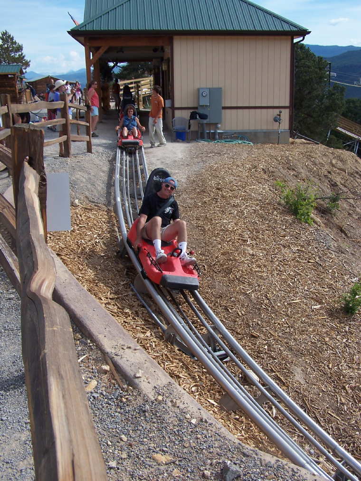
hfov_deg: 37.7
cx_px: 180
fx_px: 528
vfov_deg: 49.0
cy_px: 240
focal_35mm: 38
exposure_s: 1/750
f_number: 4
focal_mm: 6.3
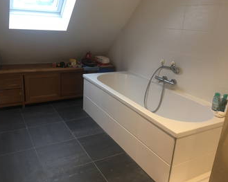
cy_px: 89
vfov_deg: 47.1
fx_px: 209
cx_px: 105
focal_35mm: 31
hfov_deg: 57.1
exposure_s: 1/33
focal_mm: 4.15
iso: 50
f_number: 2.2
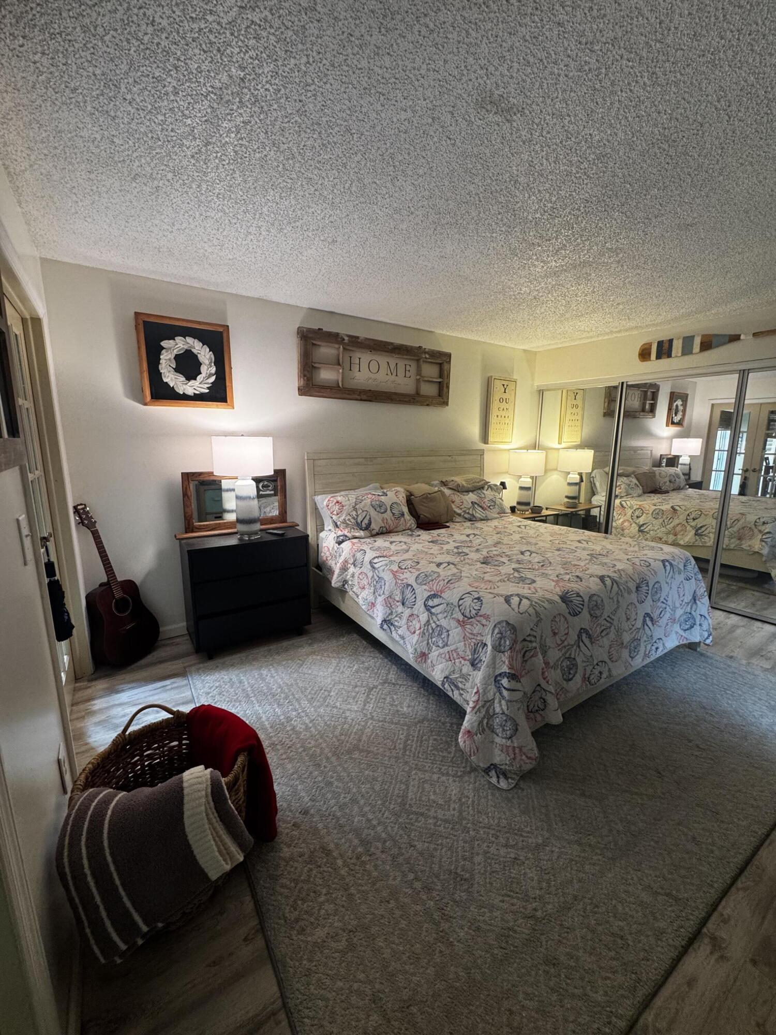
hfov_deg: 85.7
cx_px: 388
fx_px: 418
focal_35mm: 14
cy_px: 518
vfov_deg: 102.1
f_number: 2.2
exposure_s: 1/60
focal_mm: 2.22
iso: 200
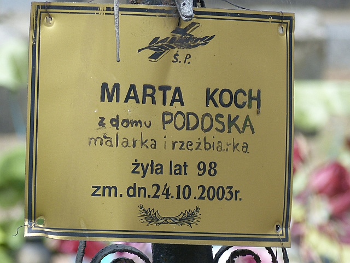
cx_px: 175
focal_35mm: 630
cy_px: 132
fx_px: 6370
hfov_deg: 3.1
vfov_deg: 2.4
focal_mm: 108
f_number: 4
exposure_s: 1/125
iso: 125
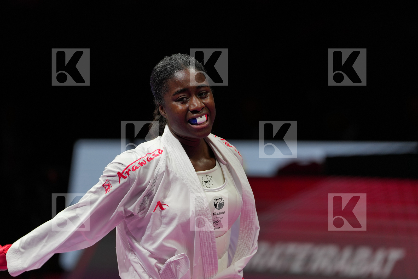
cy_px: 140
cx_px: 209
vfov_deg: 4.6
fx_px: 3482
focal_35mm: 300
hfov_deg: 6.9
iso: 400
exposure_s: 1/1000
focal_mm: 200
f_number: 2.8
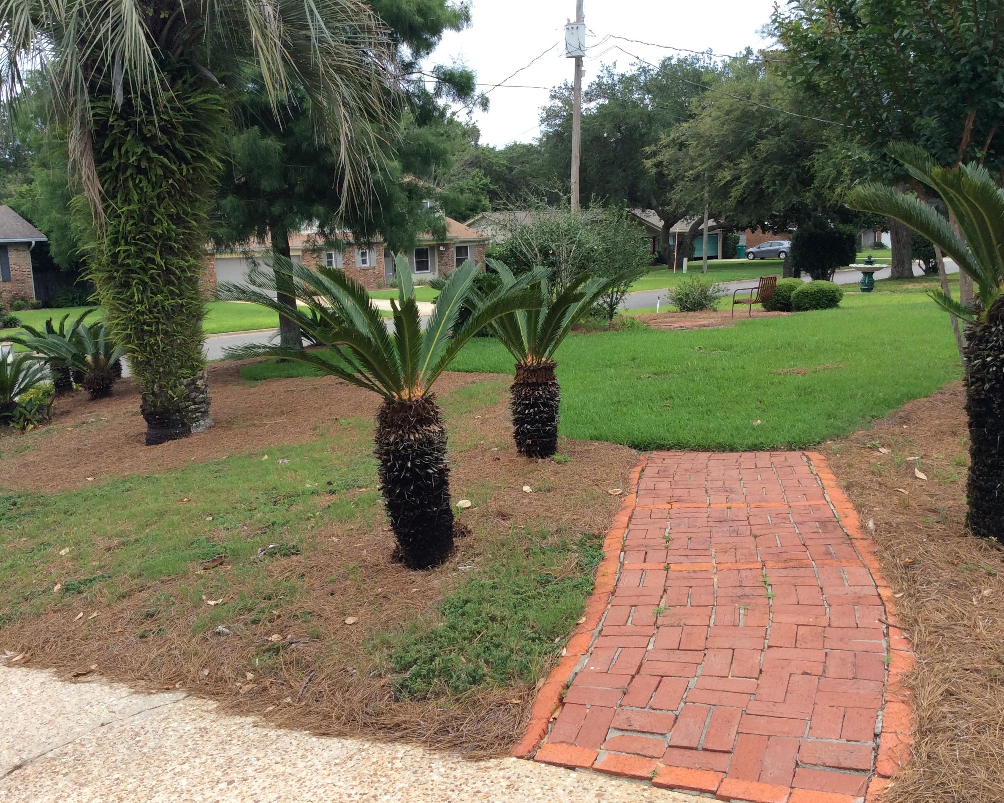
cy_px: 406
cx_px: 463
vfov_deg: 43.4
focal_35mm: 34
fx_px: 1010
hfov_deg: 52.8
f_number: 2.4
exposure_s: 1/689
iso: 32
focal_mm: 3.3
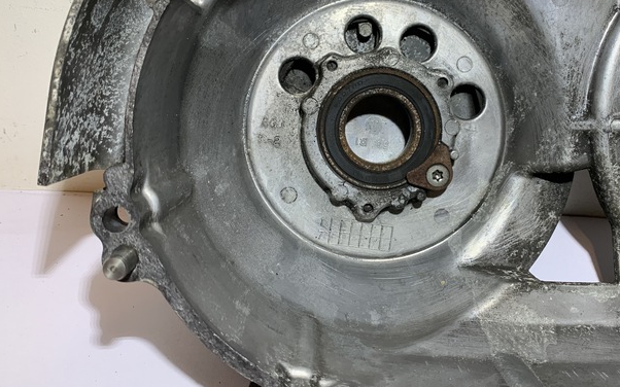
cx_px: 356
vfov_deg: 35.9
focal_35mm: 35
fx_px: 591
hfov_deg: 55.1
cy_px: 129
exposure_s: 1/100
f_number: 1.8
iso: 64
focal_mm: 4.25
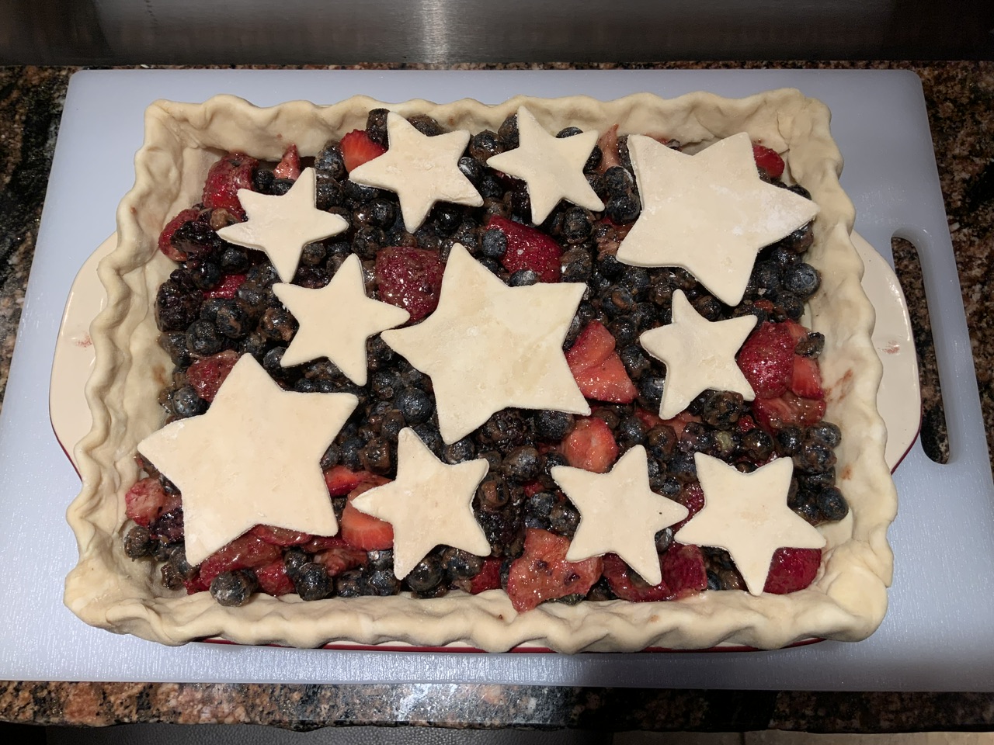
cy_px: 372
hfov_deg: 61.7
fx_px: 833
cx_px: 497
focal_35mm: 29
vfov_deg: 48.2
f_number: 1.8
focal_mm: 3
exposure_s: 1/60
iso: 40
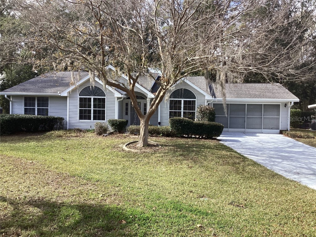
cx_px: 158
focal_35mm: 31
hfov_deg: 58.4
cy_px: 118
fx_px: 283
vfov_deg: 45.4
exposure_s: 1/468
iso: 25
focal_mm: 3.3
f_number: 2.4
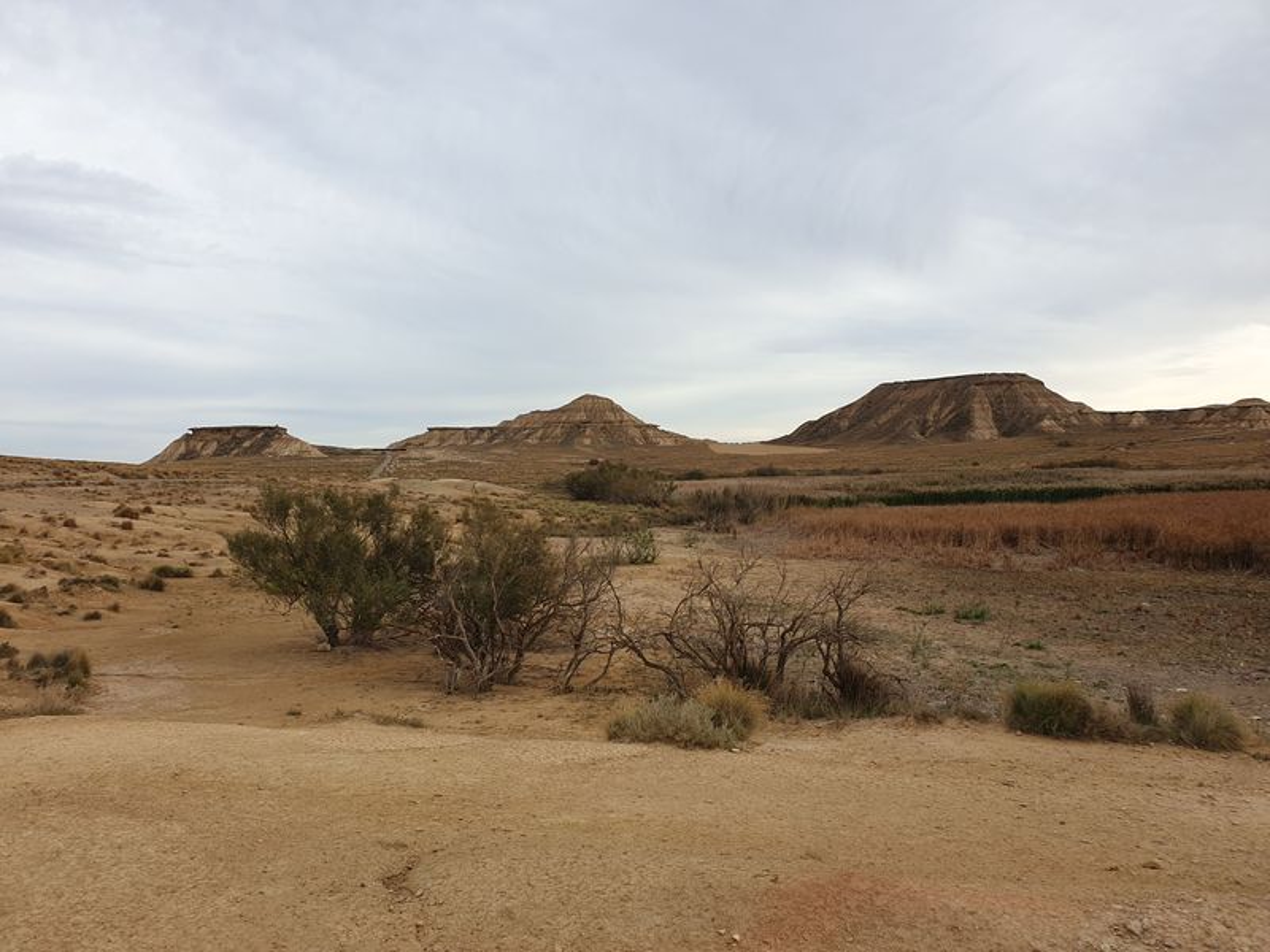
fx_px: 954
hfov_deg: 67.3
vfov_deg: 53.1
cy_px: 476
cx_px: 635
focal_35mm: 26
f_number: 2.4
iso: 50
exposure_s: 1/363
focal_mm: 4.3
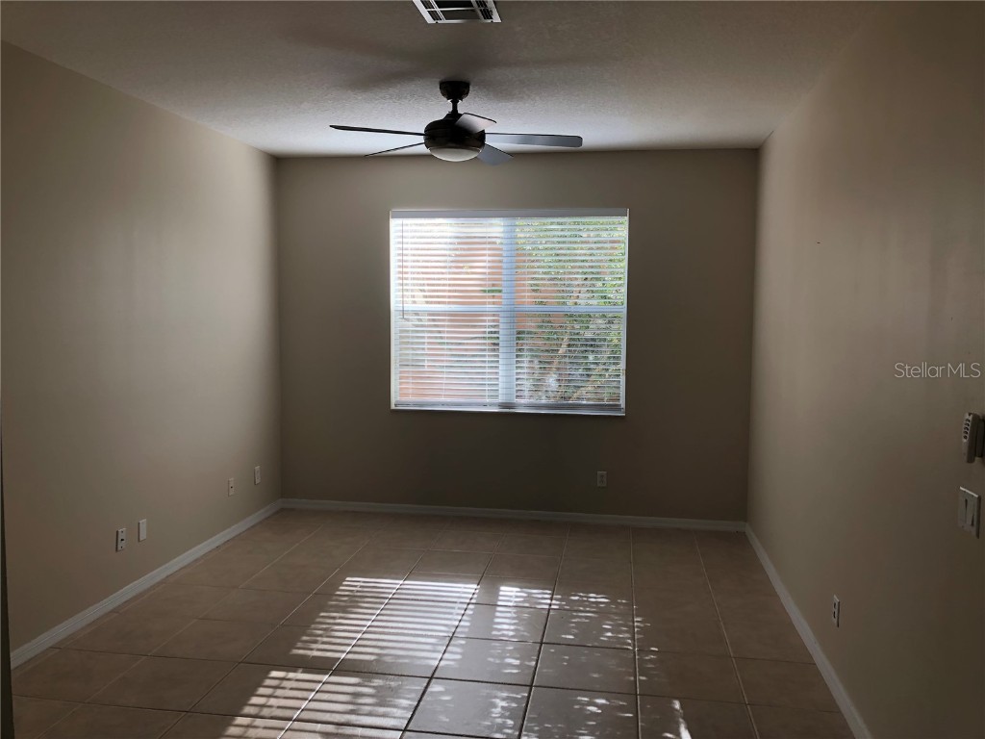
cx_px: 492
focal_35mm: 28
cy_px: 370
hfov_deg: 63.4
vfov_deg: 49.7
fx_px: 797
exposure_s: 1/120
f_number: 1.8
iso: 25
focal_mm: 3.99
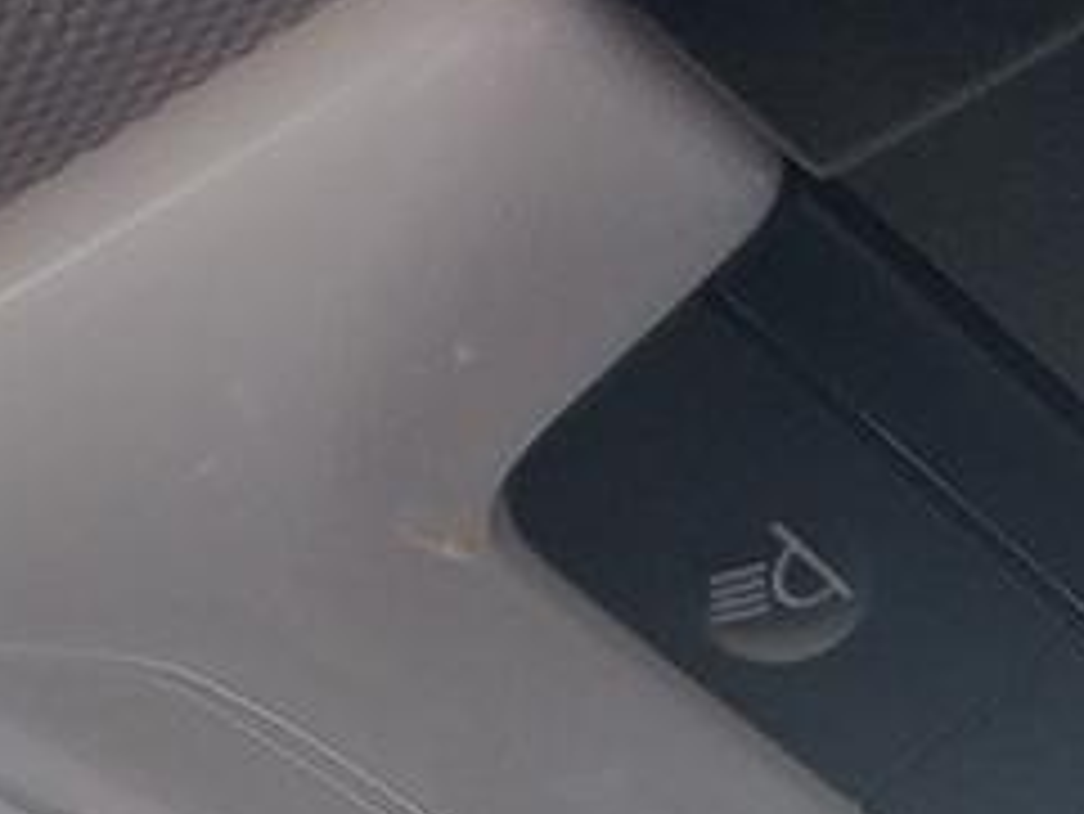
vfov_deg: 10.5
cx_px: 387
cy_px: 1057
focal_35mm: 138
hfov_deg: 14.3
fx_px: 4324
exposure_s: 1/120
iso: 160
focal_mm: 5.4
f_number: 1.8
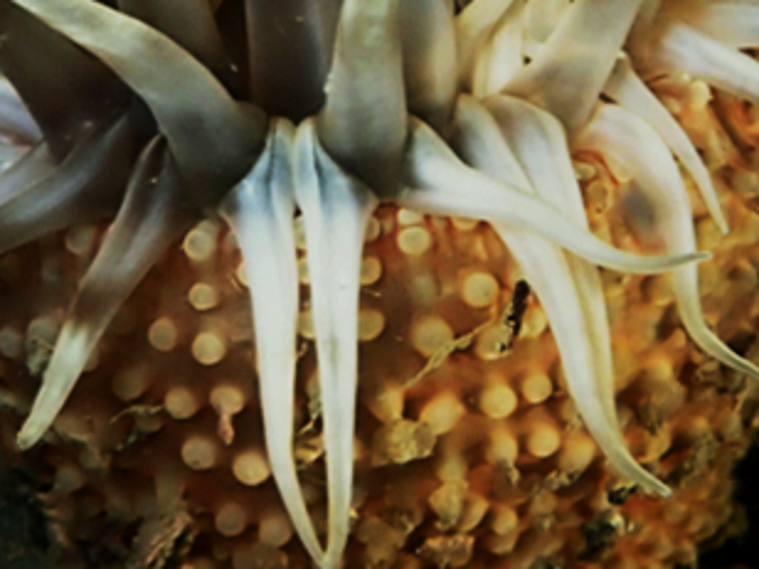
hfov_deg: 25.0
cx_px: 409
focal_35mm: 78
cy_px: -17
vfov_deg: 18.4
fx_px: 1710
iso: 100
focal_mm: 5.5
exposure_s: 1/80
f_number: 6.3
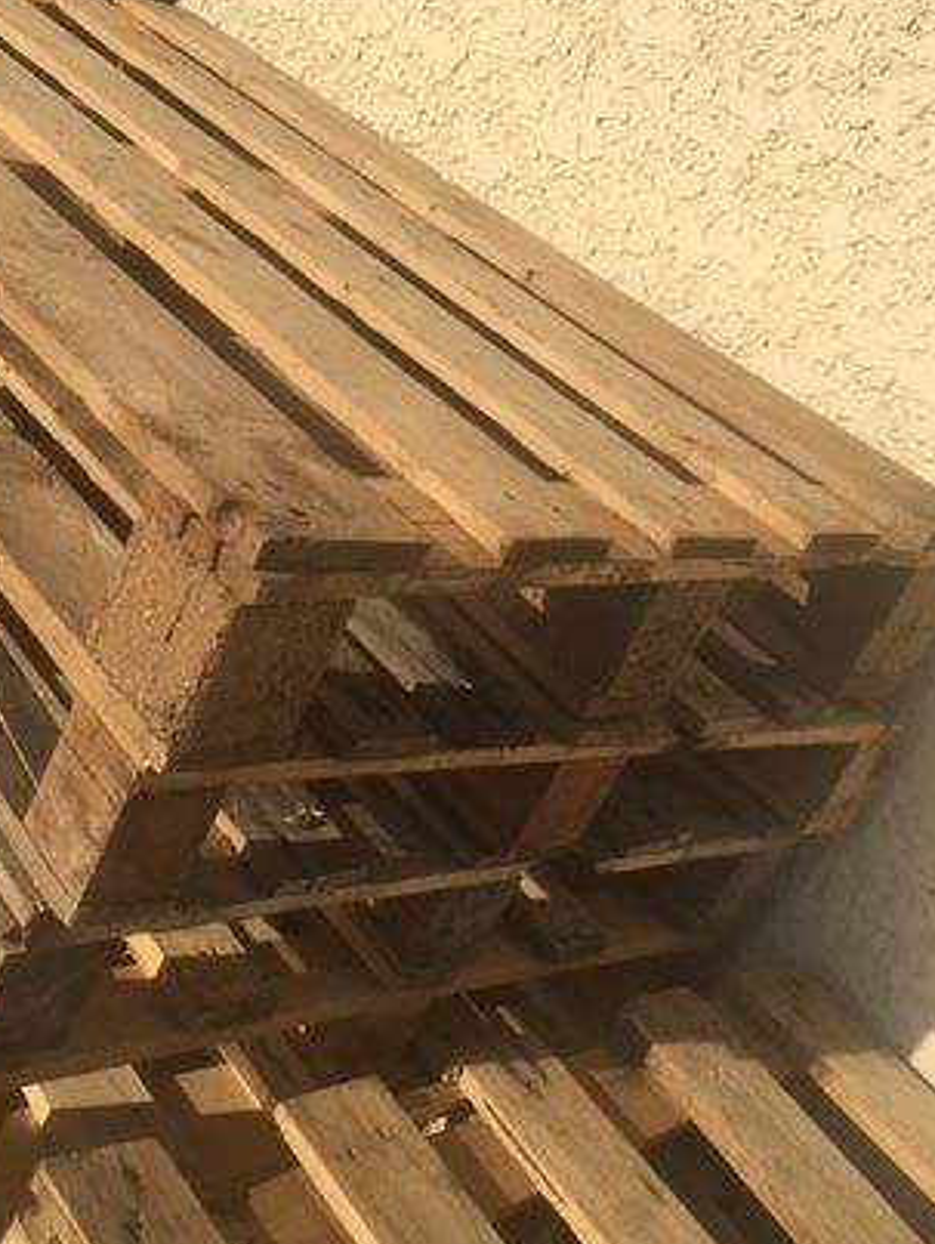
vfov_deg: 40.9
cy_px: 454
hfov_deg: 31.1
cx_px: 253
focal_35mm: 46
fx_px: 1654
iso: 25
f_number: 2.2
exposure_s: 1/2959
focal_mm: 4.15
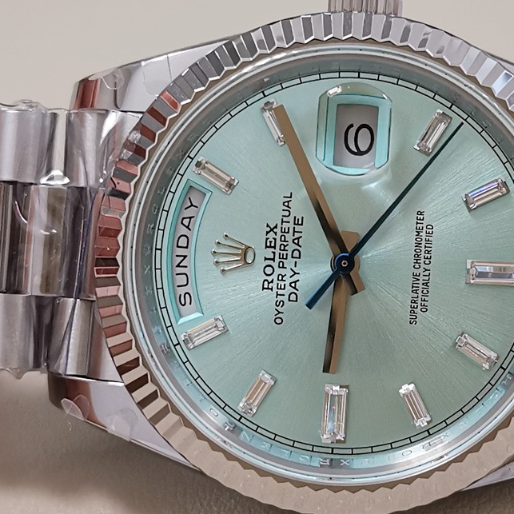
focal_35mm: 76
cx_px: 314
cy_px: 247
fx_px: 1277
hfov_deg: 22.7
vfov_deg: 22.8
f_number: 1.8
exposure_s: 1/100
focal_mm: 4.75
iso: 200
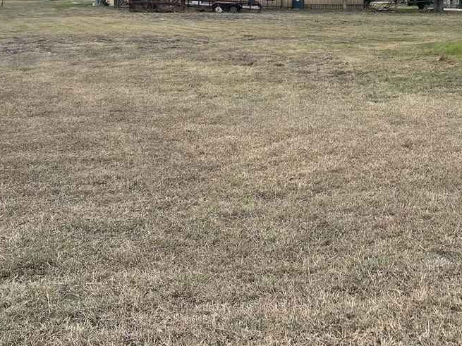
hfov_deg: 33.8
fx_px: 734
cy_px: 91
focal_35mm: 55
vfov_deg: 26.3
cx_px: 378
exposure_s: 1/1353
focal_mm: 5.1
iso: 32
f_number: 1.6
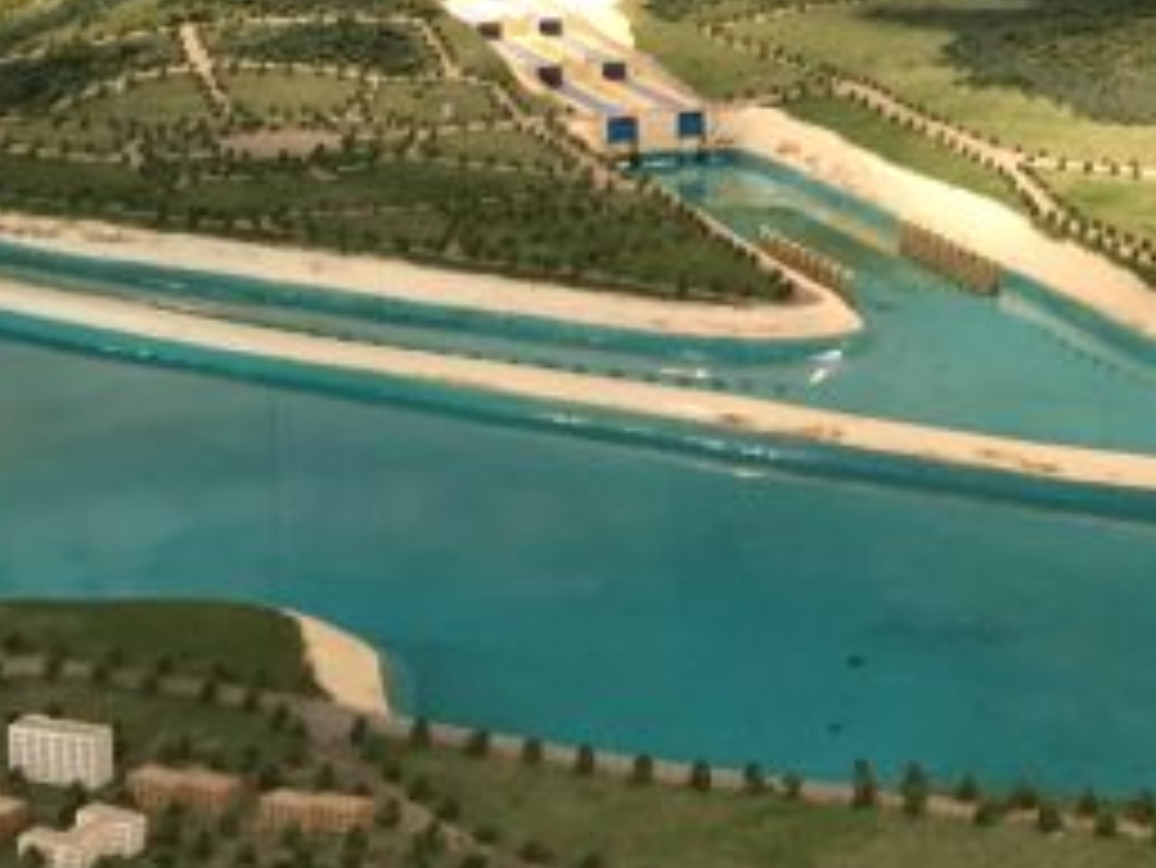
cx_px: 1084
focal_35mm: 79
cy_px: 70
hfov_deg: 23.9
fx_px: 2639
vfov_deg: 18.3
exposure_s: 1/33
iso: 125
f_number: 2.2
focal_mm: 4.15
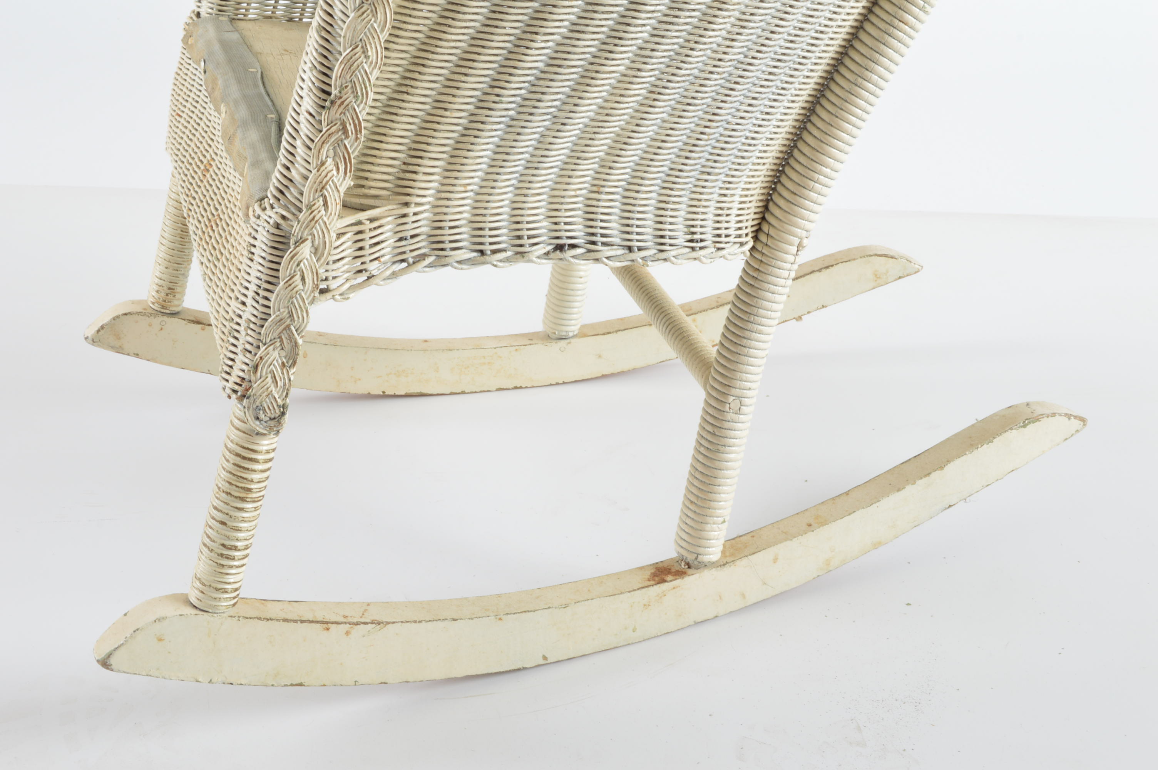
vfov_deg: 26.4
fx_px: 1639
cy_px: 385
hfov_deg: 38.9
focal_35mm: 51
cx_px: 579
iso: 200
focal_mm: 34
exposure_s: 1/125
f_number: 18
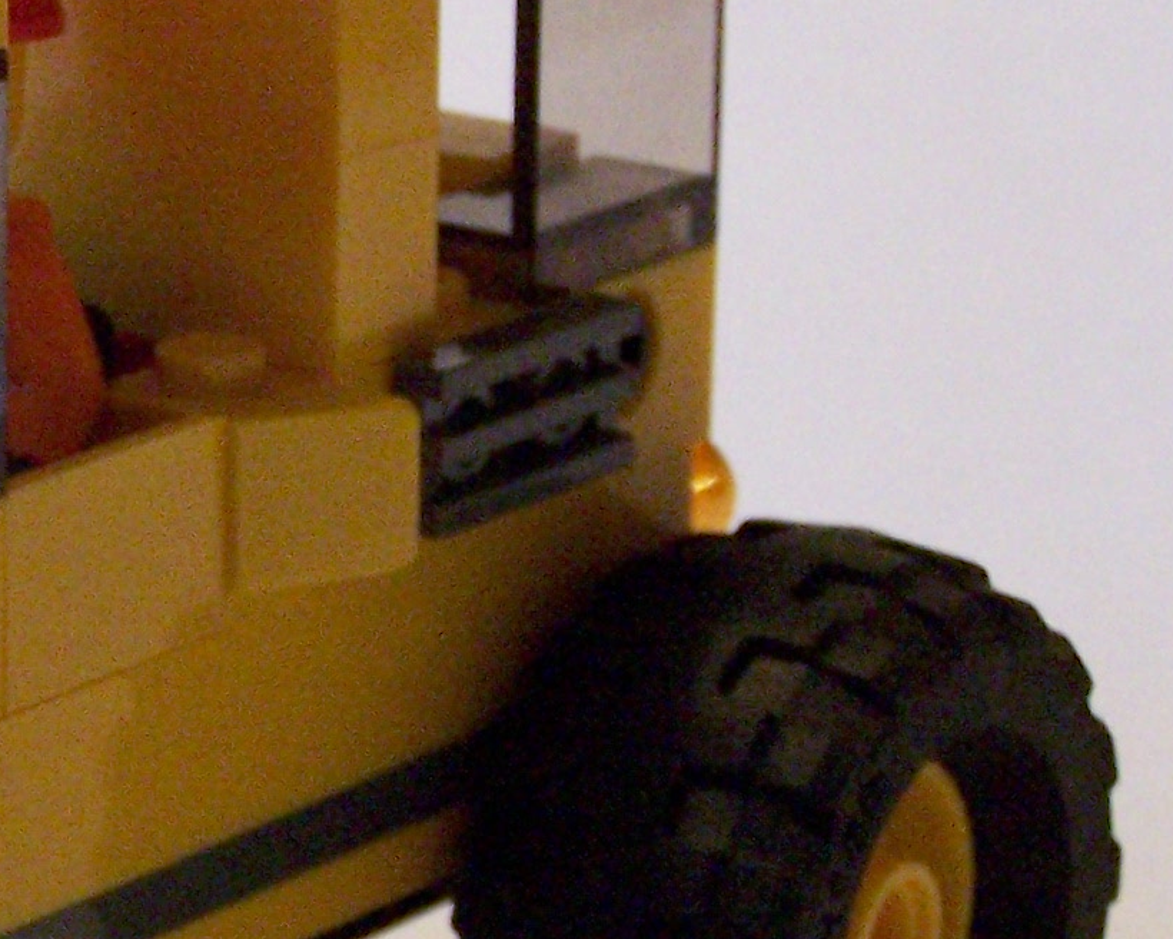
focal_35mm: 230
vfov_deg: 6.7
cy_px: 661
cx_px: -339
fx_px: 7985
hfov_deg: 8.3
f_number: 3.2
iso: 400
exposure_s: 1/15
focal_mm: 12.4
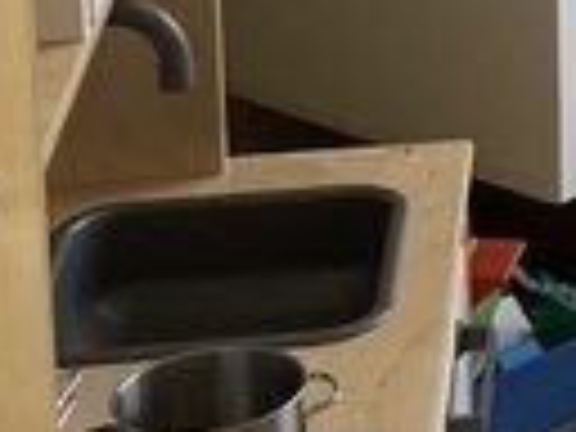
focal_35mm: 208
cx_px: 1557
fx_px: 3461
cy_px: -549
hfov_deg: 8.4
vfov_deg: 6.8
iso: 80
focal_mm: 4.2
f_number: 1.6
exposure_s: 1/121
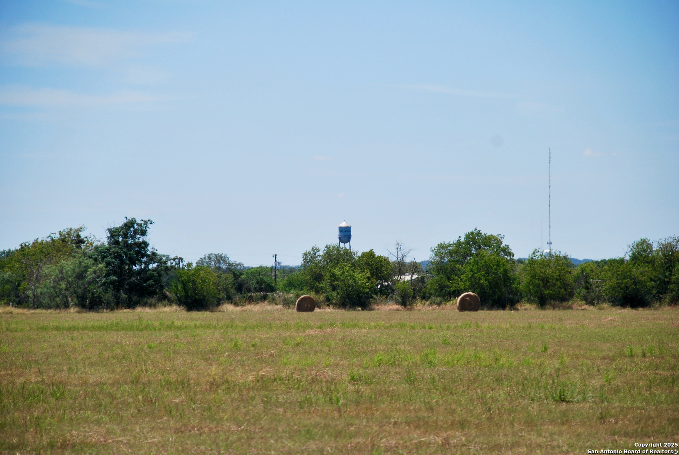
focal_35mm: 202
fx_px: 3824
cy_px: 228
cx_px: 340
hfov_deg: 10.1
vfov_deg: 6.8
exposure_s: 1/1000
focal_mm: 135
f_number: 6
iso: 200
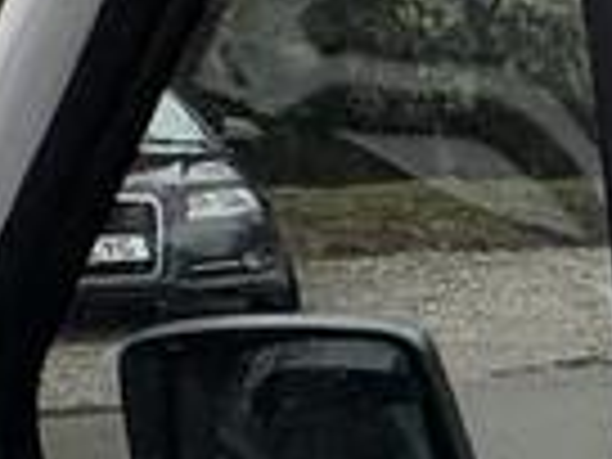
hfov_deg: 13.5
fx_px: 1627
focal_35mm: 92
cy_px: 680
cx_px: 1570
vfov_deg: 15.0
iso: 40
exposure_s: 1/190
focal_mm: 2.22
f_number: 2.2
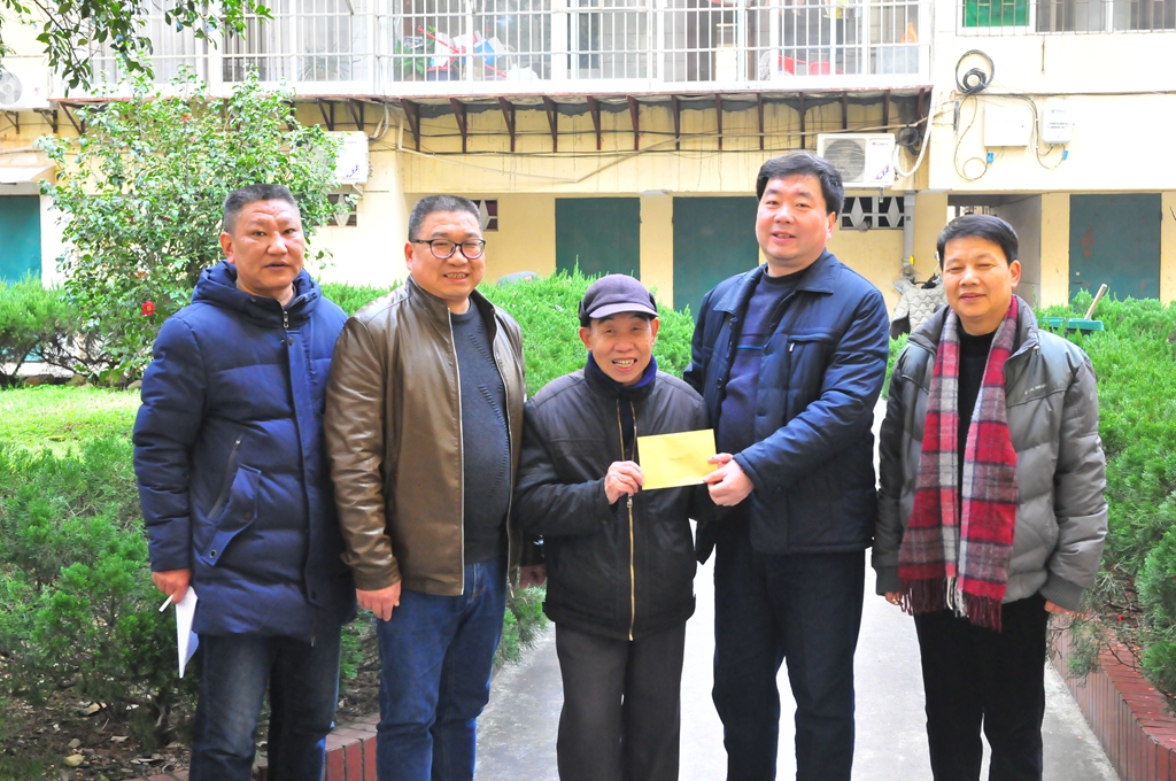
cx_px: 588
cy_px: 390
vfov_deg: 25.0
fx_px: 1762
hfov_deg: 36.9
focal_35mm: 54
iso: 1600
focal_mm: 36
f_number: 6.3
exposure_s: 1/160
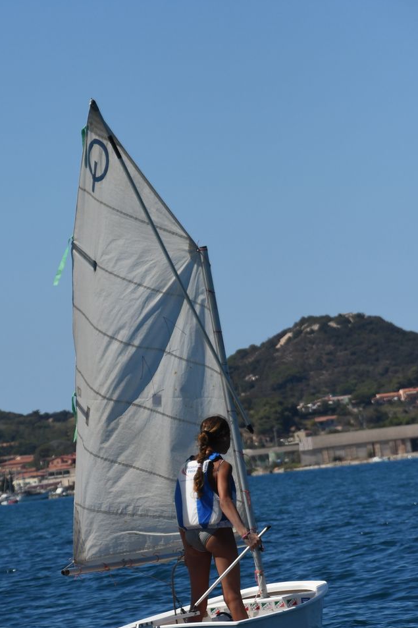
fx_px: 5017
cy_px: 333
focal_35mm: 288
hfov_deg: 4.8
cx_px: 106
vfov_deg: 7.2
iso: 400
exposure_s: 1/4000
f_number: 5.6
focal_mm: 122
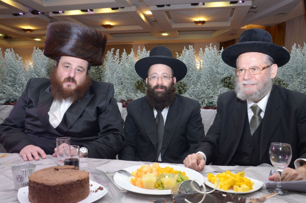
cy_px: 102
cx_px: 153
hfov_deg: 59.6
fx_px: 267
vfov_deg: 41.5
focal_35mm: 32
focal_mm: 21
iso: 800
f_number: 5.6
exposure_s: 1/80
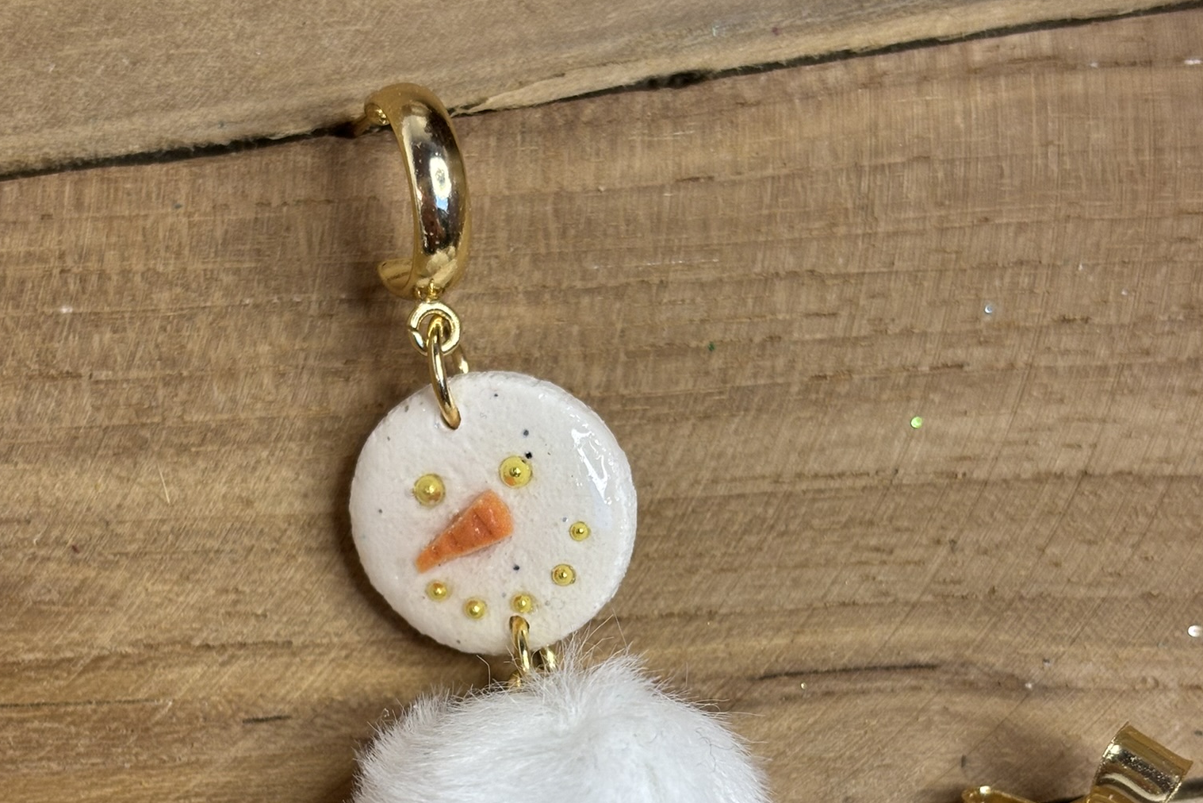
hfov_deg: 27.7
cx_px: 599
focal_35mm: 73
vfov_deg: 18.5
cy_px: 617
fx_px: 2440
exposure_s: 1/50
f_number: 1.6
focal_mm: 5.96
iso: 50
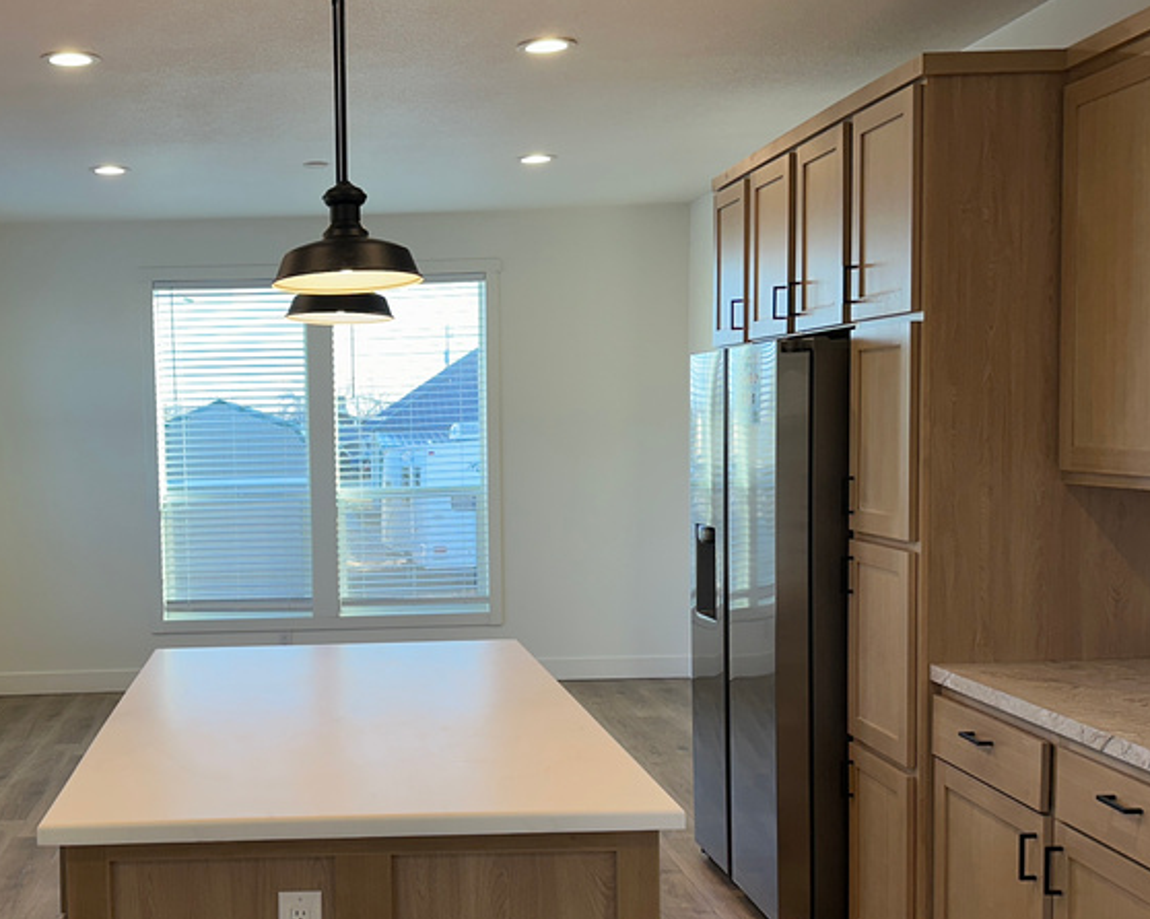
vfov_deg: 34.8
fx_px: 1463
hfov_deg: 41.8
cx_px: 303
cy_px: 538
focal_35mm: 43
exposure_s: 1/120
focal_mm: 6.86
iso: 64
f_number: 1.78
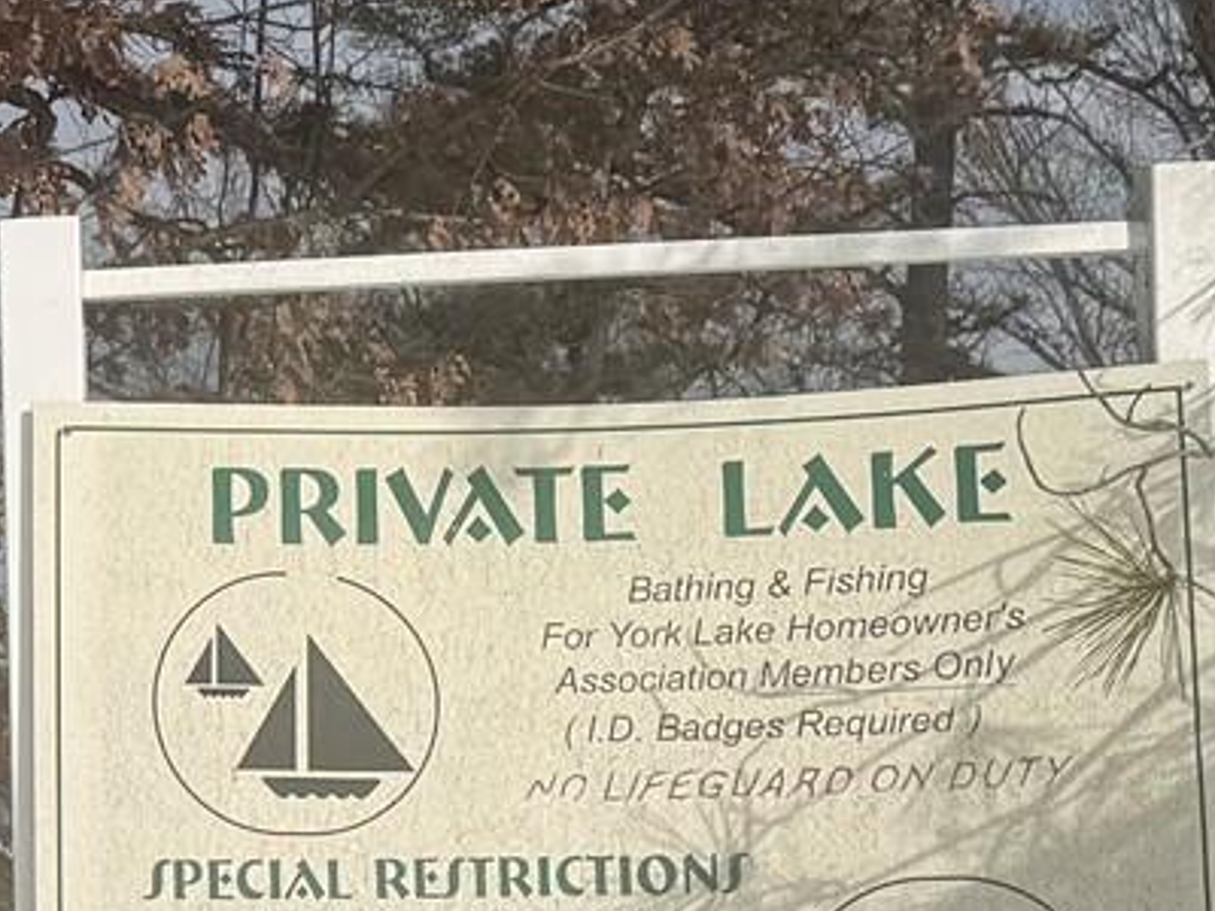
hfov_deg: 15.2
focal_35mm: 123
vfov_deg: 12.0
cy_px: 829
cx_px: -380
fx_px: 4317
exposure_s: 1/6711
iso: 80
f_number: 1.78
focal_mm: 6.76
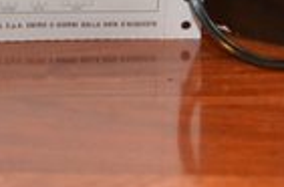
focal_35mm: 299
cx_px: 97
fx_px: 2350
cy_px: -322
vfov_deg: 4.4
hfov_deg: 6.9
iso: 500
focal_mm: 35
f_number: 5
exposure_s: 1/30
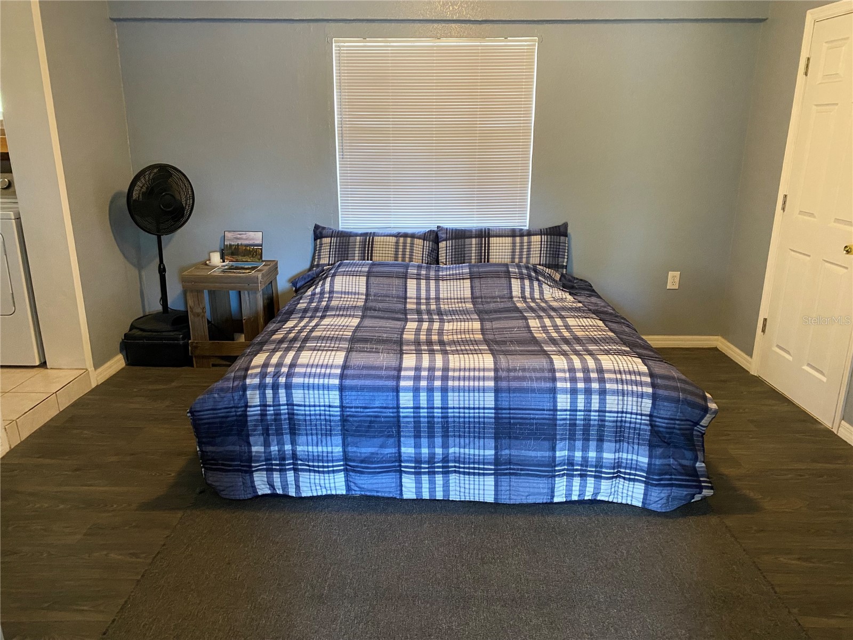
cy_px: 320
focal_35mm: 26
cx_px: 426
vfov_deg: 53.1
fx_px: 641
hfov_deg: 67.3
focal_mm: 4.25
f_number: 1.8
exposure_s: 1/40
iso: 500
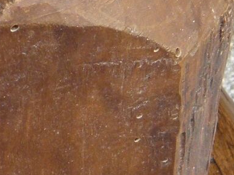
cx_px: -115
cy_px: 380
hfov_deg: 5.5
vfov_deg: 4.1
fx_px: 2413
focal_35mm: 357
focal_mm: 9.7
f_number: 4.1
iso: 100
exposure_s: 1/50
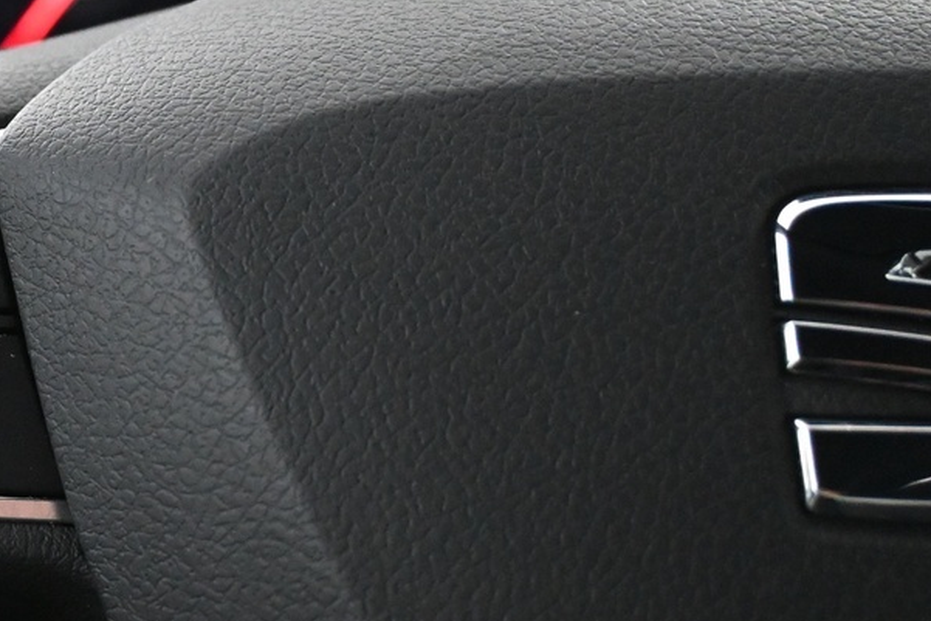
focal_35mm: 97
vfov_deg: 14.1
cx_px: -167
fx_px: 2509
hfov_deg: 19.8
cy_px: 254
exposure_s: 1/40
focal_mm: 24
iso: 5000
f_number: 4.2
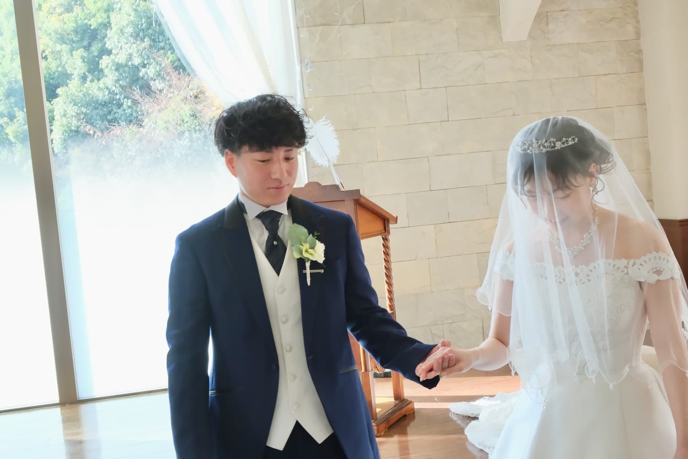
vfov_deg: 32.6
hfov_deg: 47.4
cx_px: 344
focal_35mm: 41
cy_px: 230
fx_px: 783
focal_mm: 27.4
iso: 1600
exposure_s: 1/160
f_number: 5.6
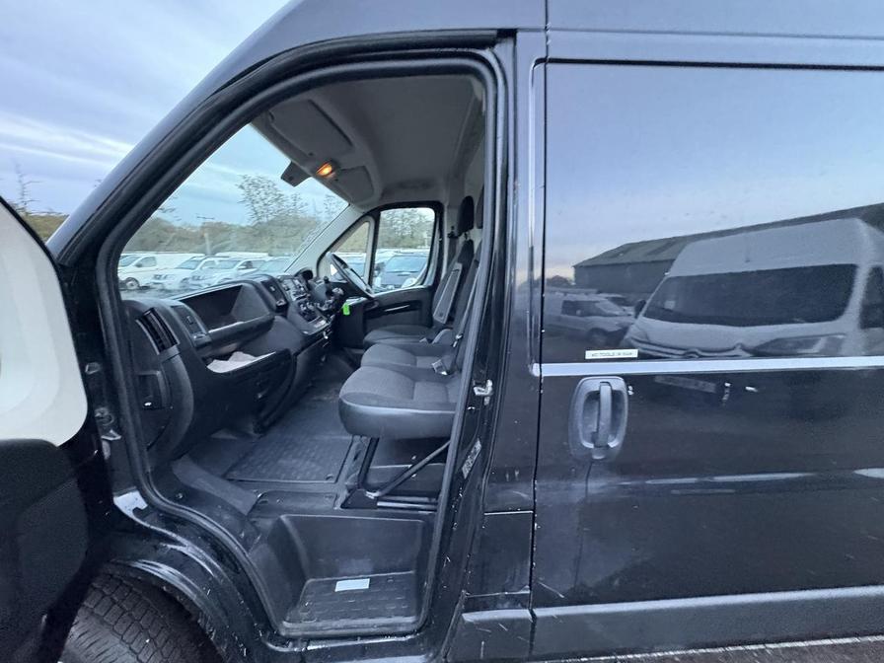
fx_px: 358
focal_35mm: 14
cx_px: 442
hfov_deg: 102.1
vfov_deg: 85.7
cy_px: 332
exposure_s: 1/40
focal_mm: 2.22
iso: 1000
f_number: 2.2
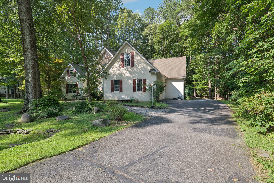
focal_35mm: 17
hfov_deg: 93.3
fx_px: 129
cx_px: 137
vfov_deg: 70.4
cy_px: 92
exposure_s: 1/80
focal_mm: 17
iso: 100
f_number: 8
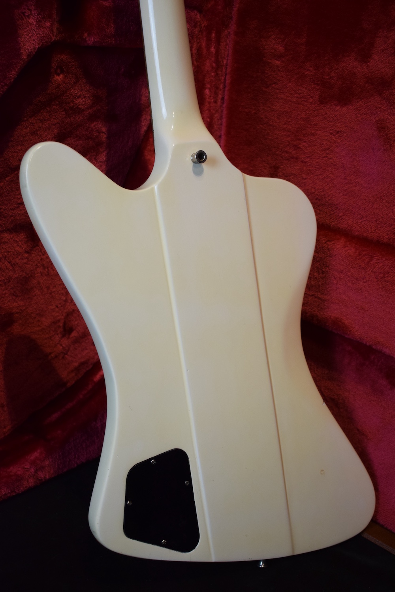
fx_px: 716
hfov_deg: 30.8
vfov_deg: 45.0
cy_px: 296
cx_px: 198
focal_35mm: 44
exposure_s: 1/60
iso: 1000
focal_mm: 29
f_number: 4.2
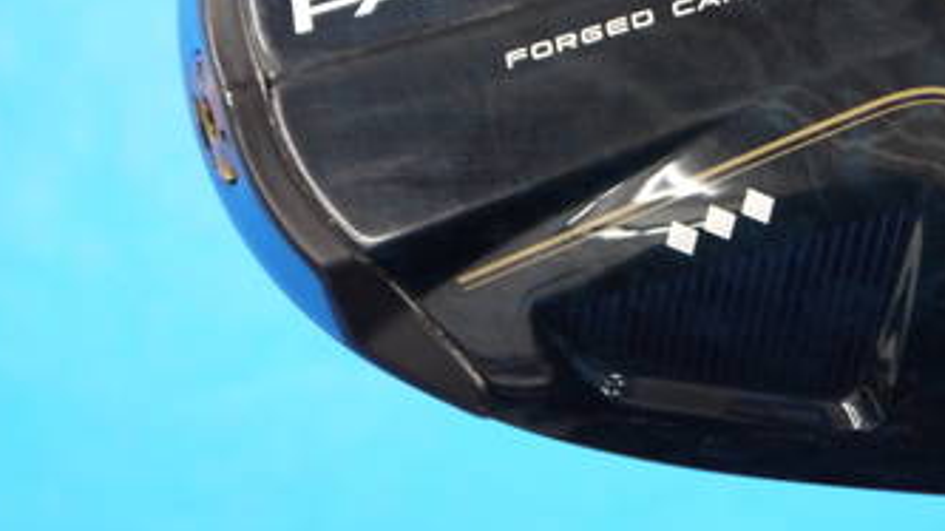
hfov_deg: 12.2
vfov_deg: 6.8
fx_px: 4408
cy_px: -74
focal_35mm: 176
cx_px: 786
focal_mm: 42
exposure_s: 1/50
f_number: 5.6
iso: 800
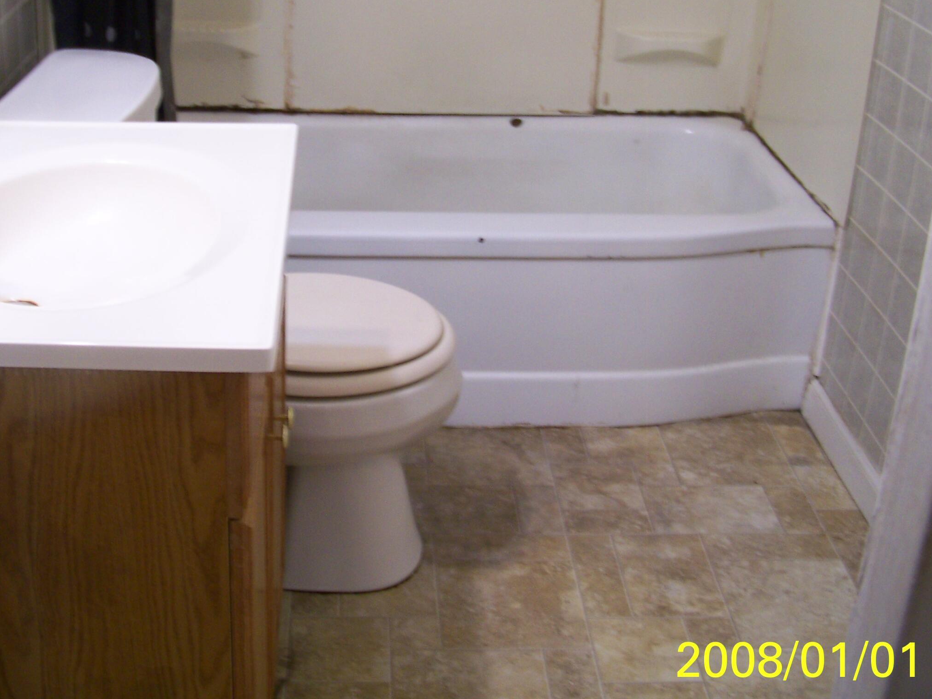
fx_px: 1319
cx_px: 337
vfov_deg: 29.6
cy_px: 273
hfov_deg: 38.6
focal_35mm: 49
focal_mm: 5.85
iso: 125
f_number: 2.8
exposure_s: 1/30
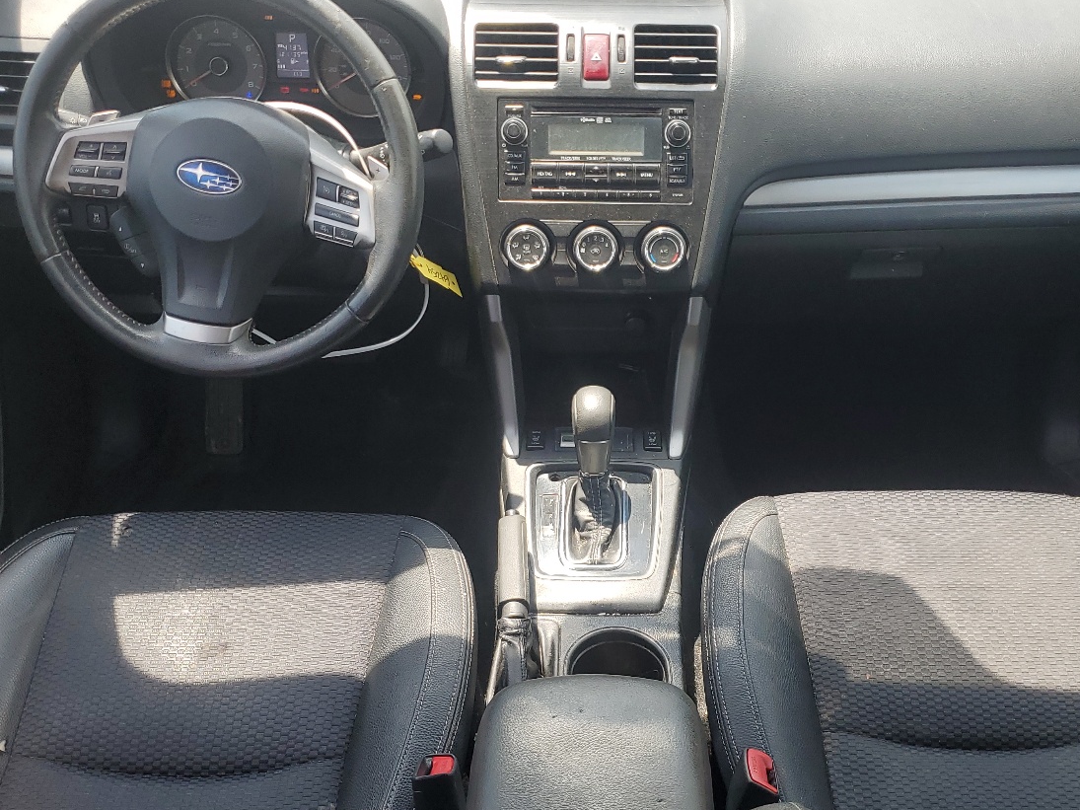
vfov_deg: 37.7
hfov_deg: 48.8
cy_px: 446
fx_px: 1185
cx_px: 631
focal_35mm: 38
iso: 50
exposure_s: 1/500
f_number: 1.5
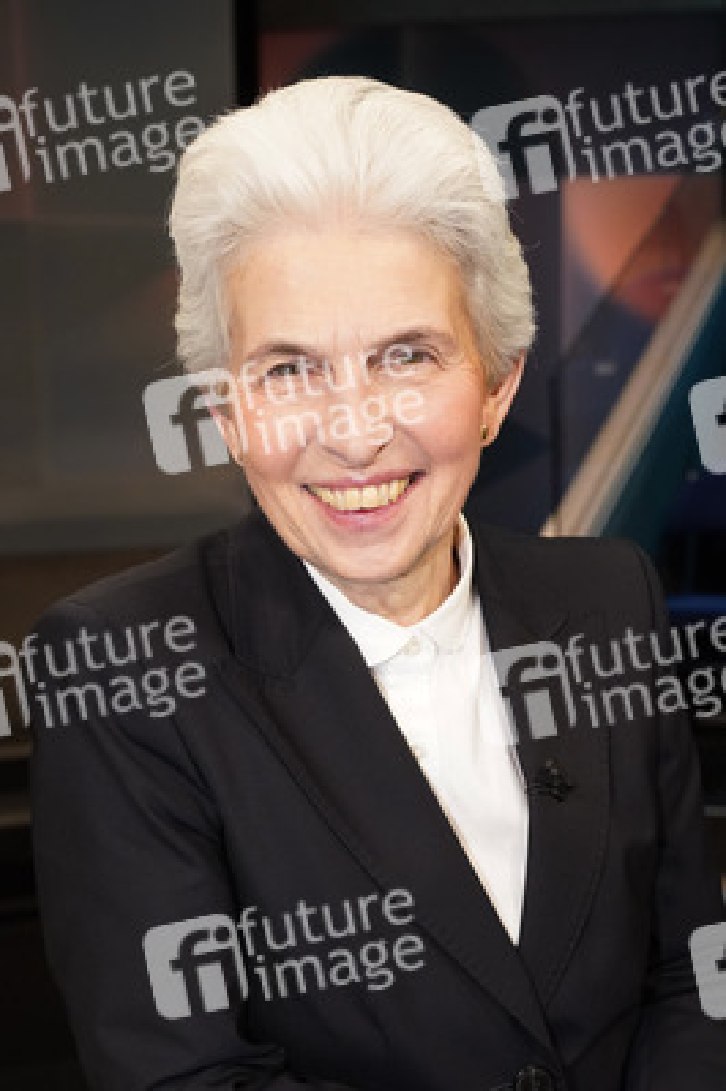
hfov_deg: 33.3
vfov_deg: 48.5
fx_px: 1212
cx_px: 363
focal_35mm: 40
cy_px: 546
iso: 2000
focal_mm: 40
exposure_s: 1/125
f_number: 5.6
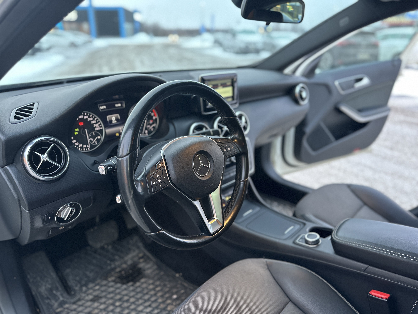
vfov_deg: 56.8
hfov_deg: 71.6
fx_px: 290
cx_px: 209
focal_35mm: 24
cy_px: 157
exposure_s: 1/50
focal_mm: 6.86
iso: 640
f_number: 1.78
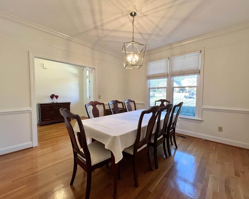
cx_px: 128
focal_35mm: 14
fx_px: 103
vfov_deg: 88.0
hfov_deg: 100.7
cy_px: 100
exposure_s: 1/120
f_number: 1.8
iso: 160
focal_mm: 1.57
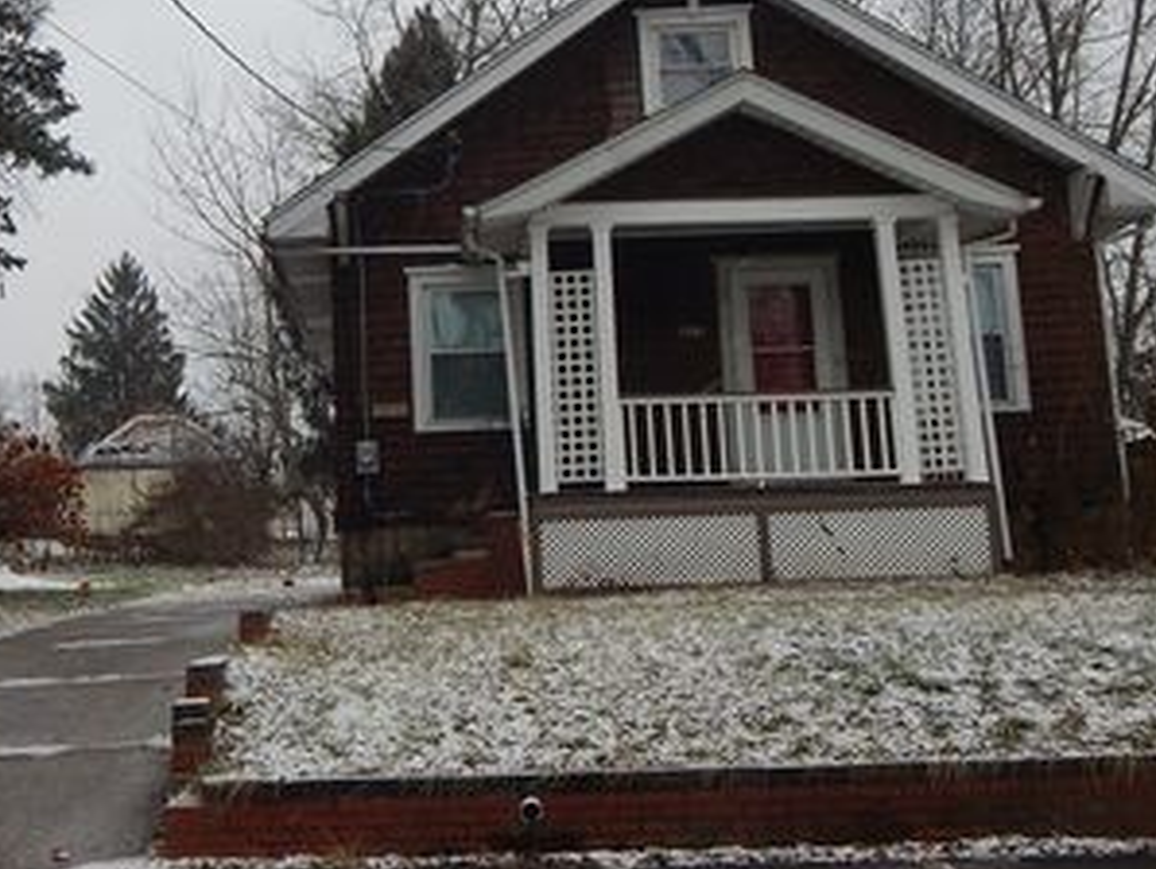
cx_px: 376
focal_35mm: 52
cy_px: 250
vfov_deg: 27.8
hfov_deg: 36.4
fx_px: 1738
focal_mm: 5.6
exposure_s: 1/200
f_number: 3.2
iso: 125
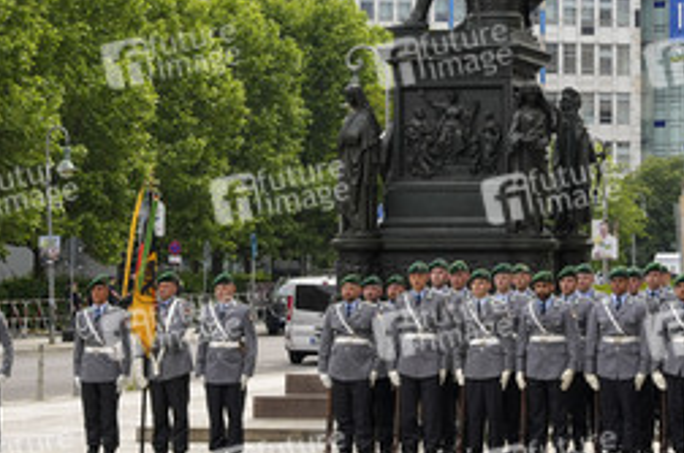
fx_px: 2788
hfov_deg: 14.0
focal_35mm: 147
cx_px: 479
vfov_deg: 9.3
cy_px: 125
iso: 200
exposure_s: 1/250
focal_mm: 54.7
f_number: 5.6
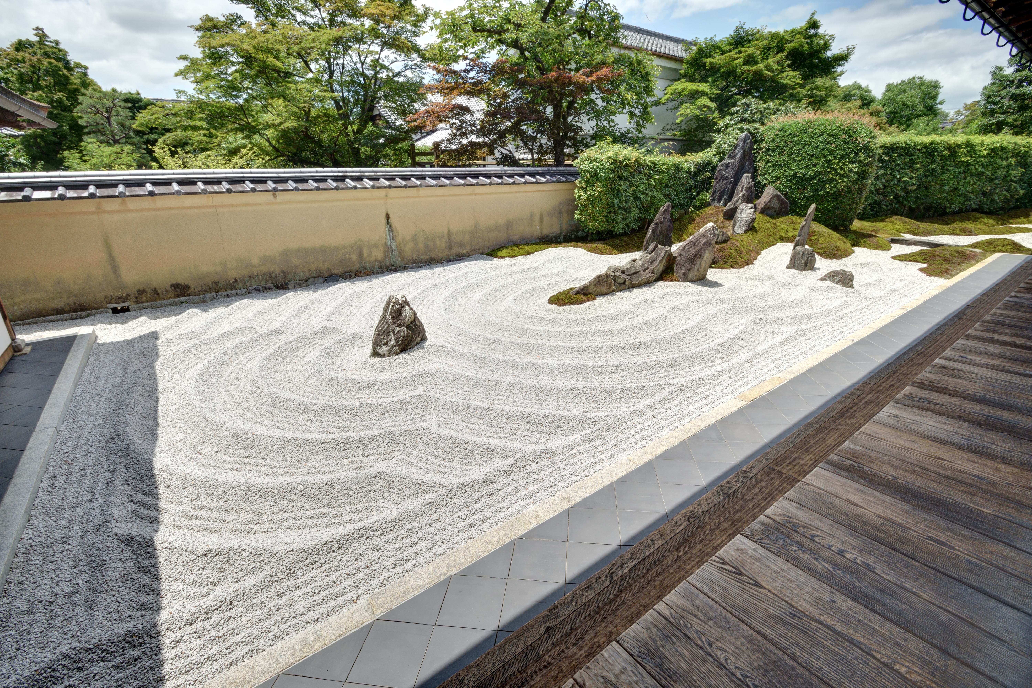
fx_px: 430
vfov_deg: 77.3
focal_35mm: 15
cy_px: 344
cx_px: 516
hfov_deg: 100.4
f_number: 11
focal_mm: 10
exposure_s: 1/60
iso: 100
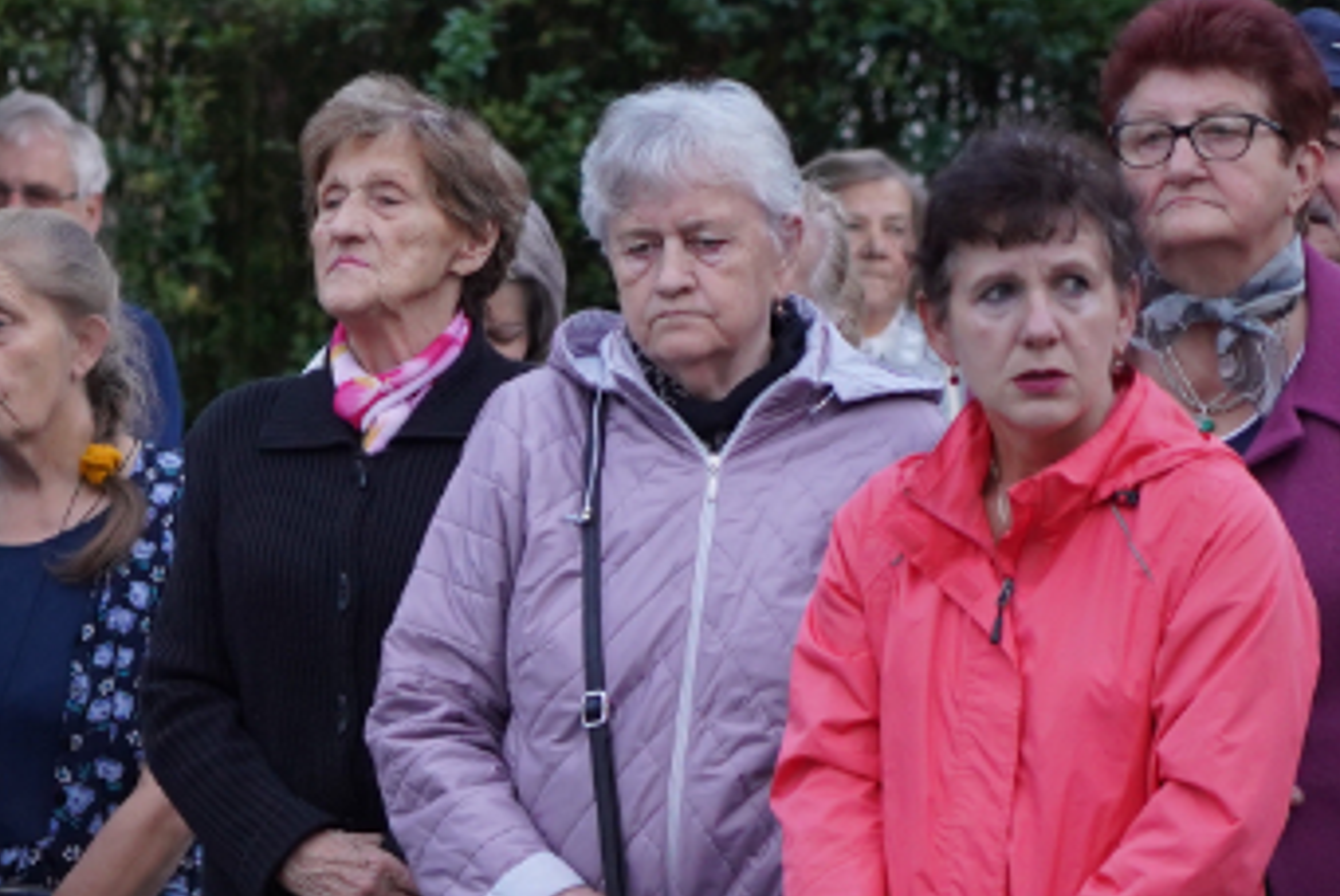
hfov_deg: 5.1
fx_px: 14901
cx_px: -322
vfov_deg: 3.4
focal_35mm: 400
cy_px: 988
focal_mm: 105
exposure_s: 1/100
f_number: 4
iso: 1250
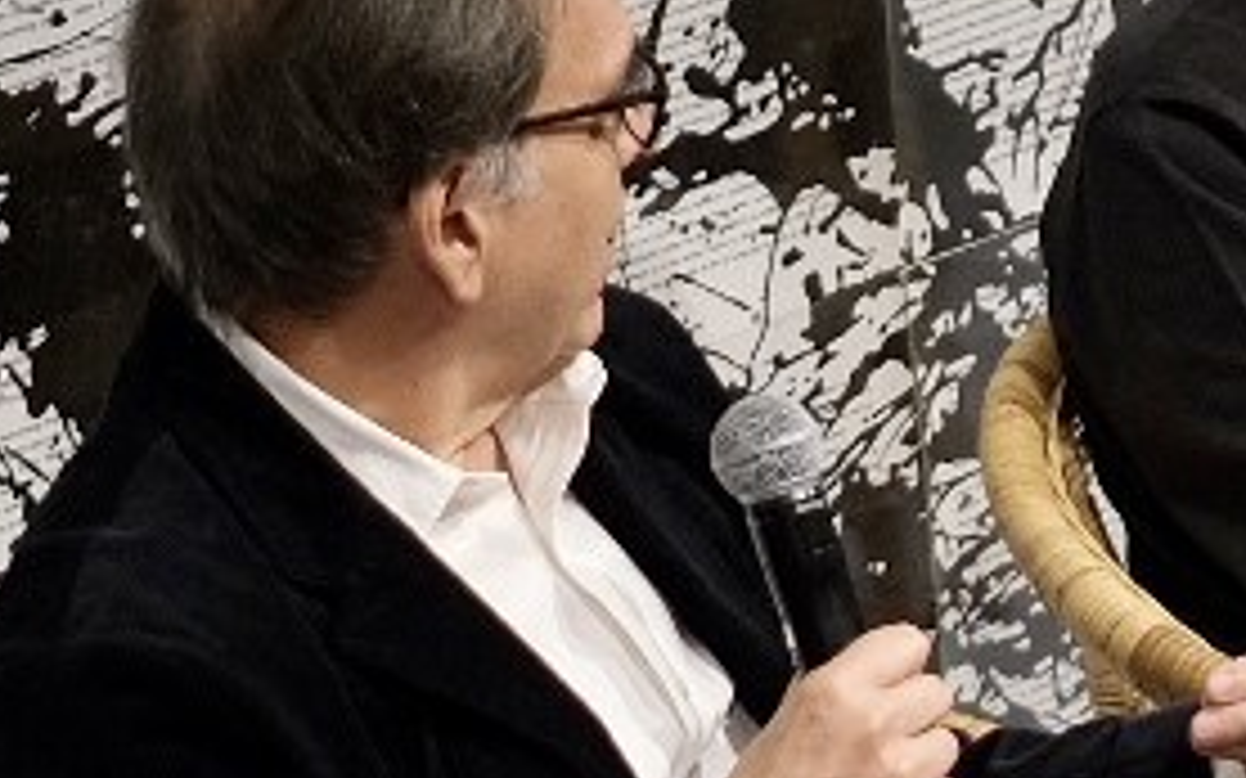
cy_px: 1282
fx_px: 7775
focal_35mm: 229
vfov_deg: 5.7
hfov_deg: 9.0
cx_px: 1516
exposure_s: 1/200
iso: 500
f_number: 2
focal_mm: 23
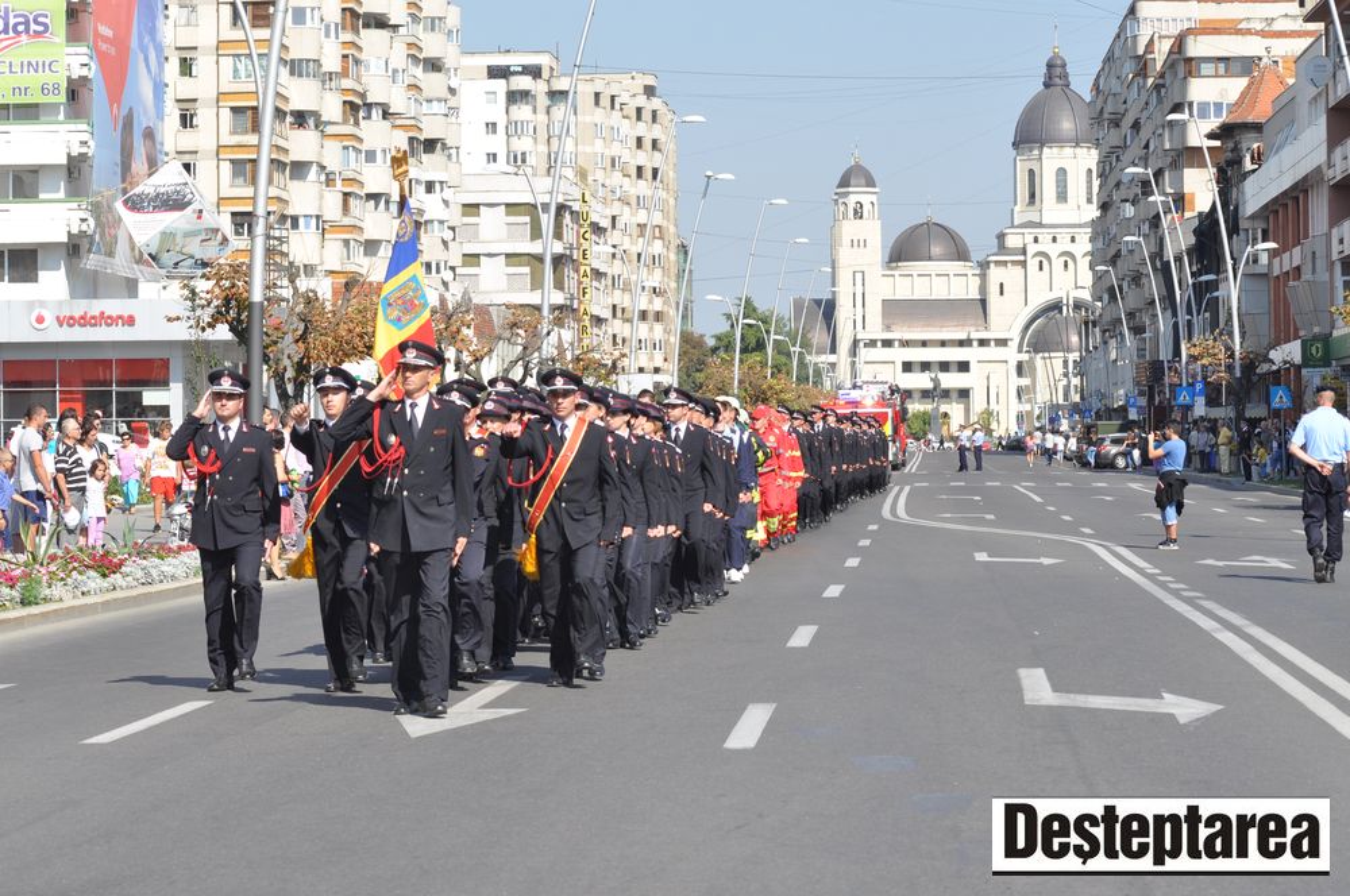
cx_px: 675
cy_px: 448
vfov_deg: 13.0
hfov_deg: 19.5
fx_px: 3932
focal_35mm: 105
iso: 280
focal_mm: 70
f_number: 8
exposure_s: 1/320
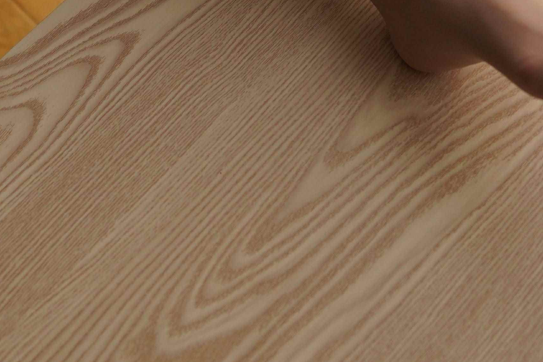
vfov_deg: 14.5
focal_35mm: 88
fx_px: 1327
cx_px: 237
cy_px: -181
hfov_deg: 23.1
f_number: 1.8
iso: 640
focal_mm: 24
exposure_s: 1/2000
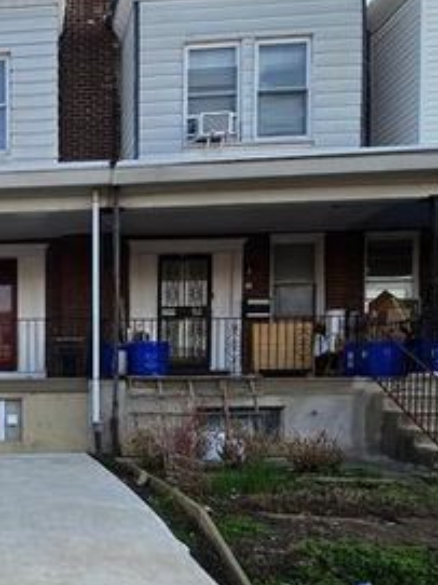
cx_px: -47
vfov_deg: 54.8
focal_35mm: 32
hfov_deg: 36.9
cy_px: 422
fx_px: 540
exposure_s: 1/371
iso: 50
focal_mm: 2.2
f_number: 2.2
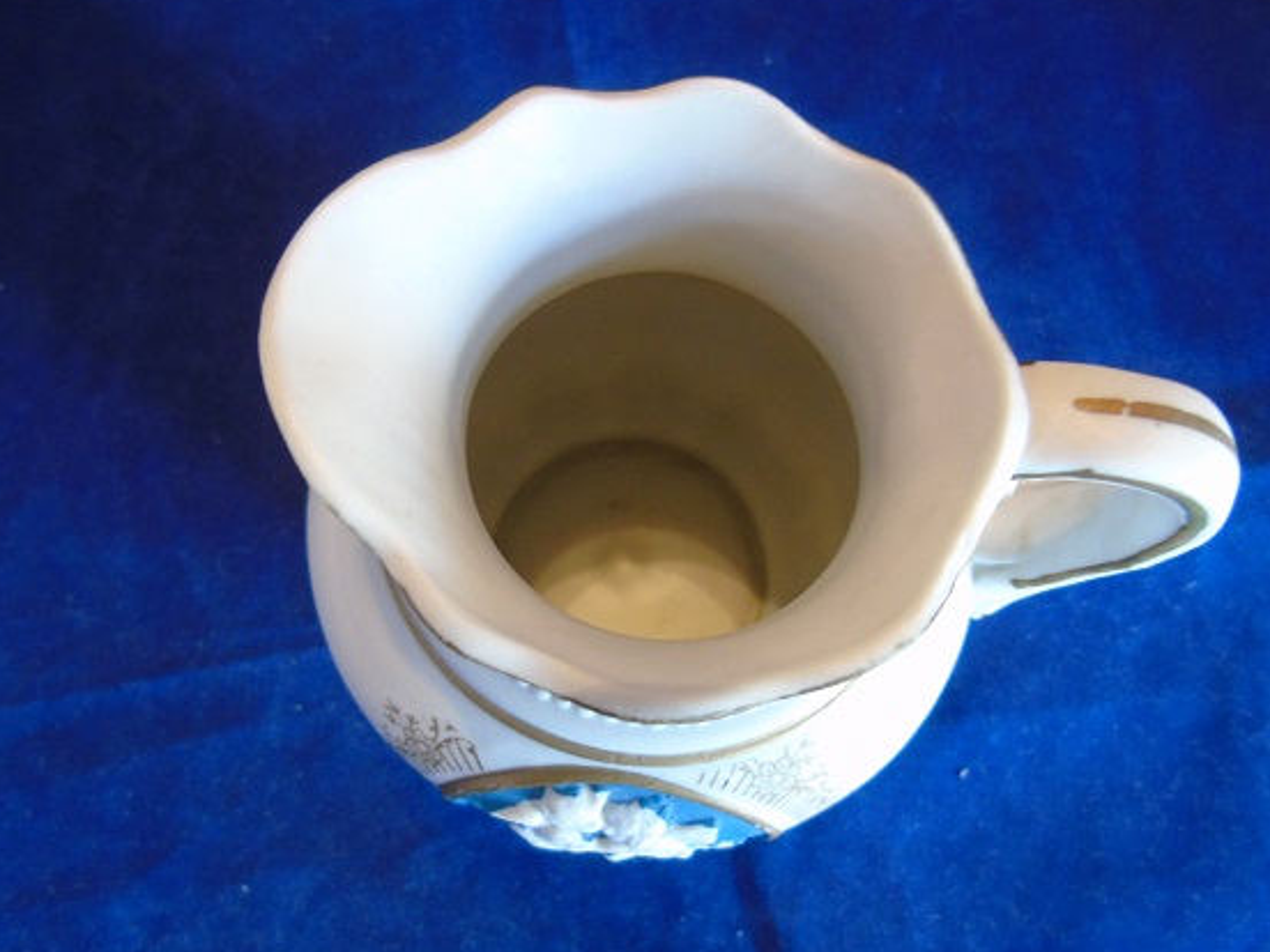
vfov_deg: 48.2
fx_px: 1064
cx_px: 626
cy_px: 517
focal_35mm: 29
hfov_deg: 61.7
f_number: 3.4
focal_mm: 4.4
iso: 400
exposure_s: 1/13
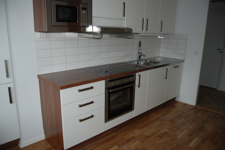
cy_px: 75
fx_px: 169
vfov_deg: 48.0
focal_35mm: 27
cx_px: 112
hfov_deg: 67.3
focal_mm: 18
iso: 200
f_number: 3.5
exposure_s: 1/60
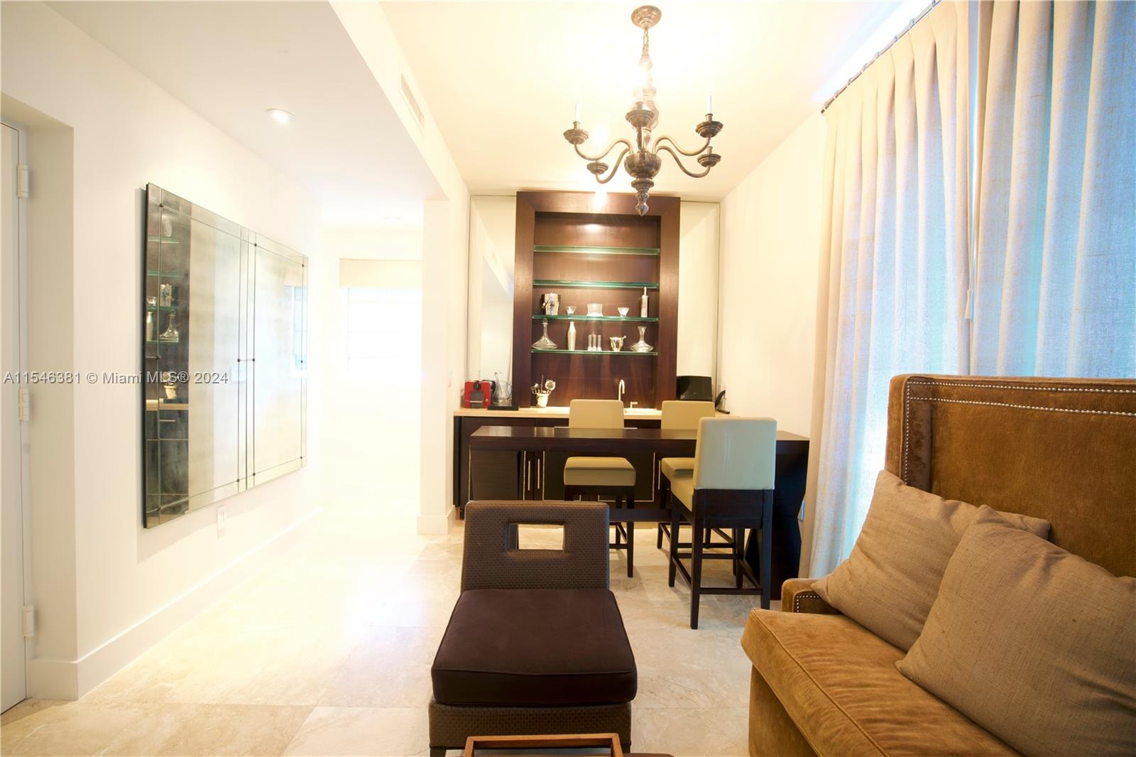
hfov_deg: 96.7
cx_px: 568
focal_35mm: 16
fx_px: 505
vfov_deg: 73.7
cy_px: 378
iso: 200
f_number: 8
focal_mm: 16
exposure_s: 2
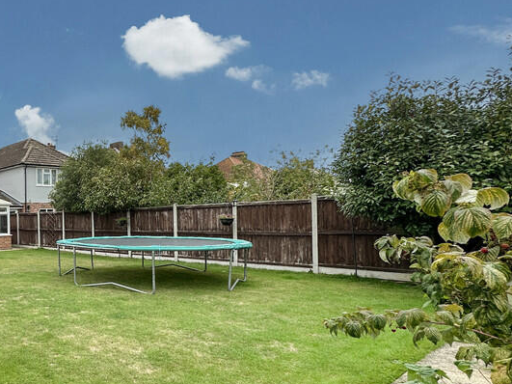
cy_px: 220
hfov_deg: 53.8
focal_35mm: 27
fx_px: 399
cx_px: 20
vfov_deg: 51.2
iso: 40
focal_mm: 2.22
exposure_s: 1/399
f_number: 2.2
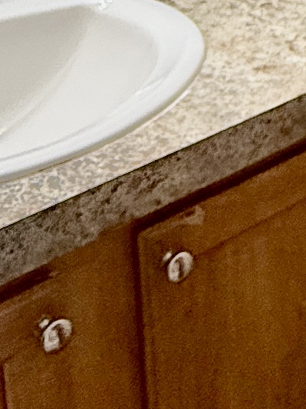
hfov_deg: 14.2
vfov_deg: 19.4
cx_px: 520
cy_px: -112
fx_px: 1109
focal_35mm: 94
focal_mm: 2.22
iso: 250
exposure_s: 1/120
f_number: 2.2
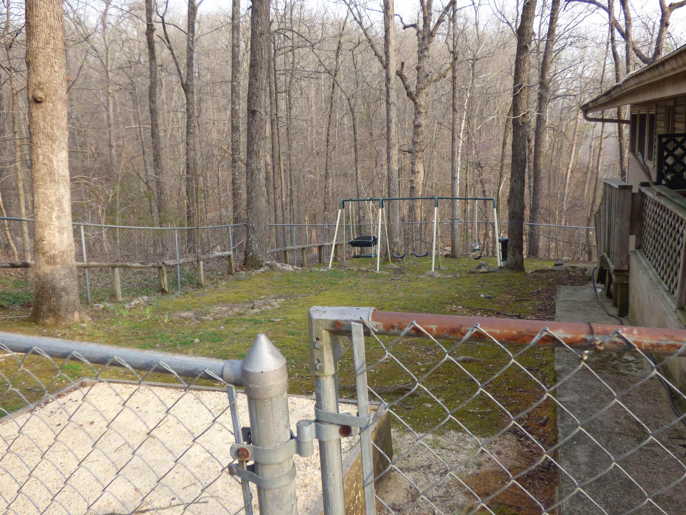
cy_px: 258
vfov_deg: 44.2
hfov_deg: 56.8
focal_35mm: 32
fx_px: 634
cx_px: 343
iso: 100
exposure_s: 1/125
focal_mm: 5.53
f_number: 3.3
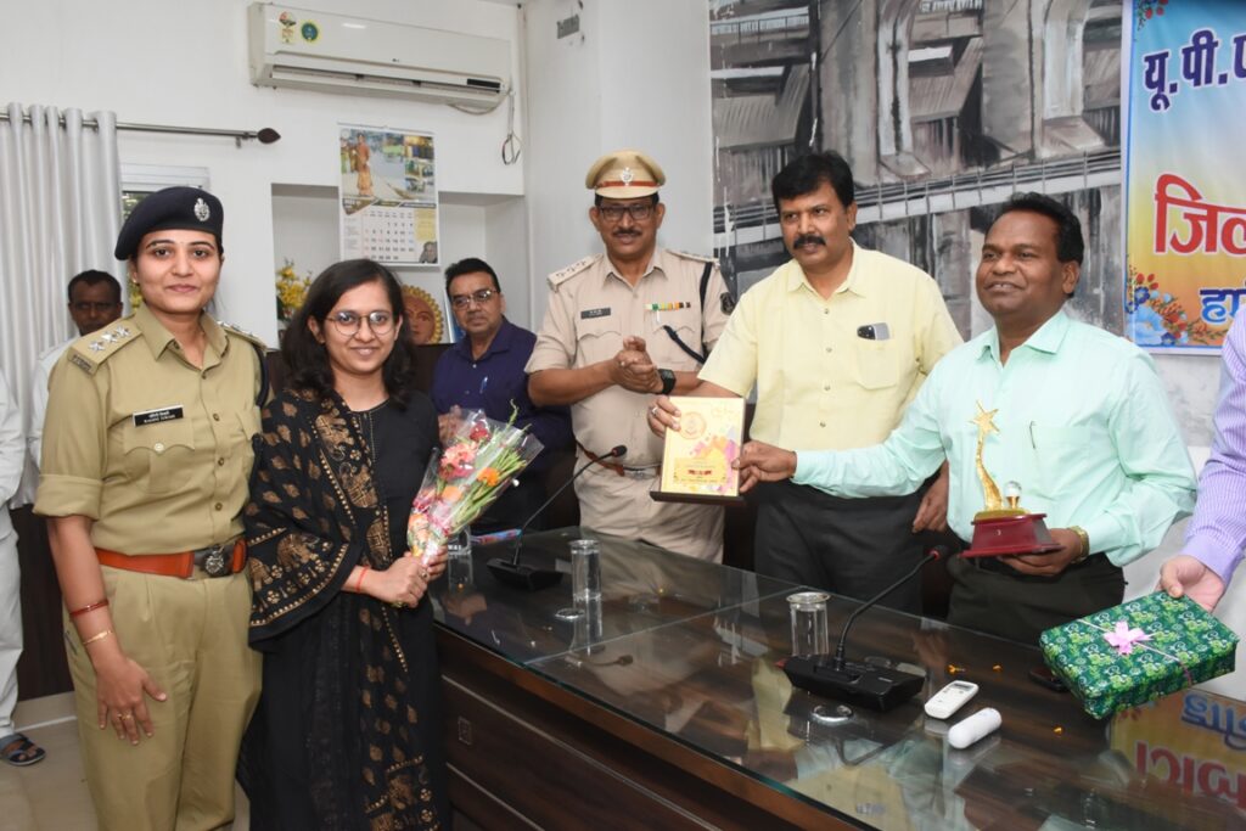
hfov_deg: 61.9
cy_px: 416
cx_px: 623
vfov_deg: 43.6
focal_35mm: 30
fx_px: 1038
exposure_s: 1/125
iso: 800
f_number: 8
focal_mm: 20
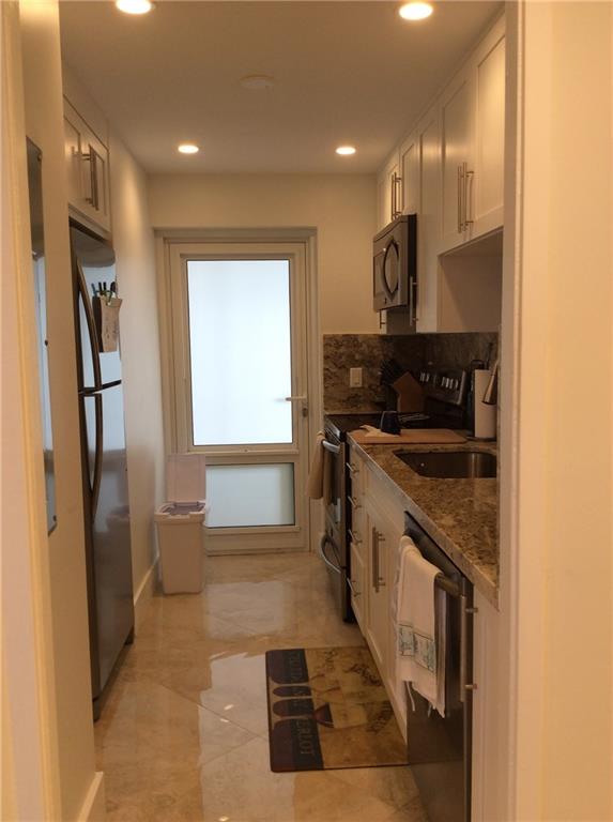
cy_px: 411
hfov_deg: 44.0
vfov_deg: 56.9
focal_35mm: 32
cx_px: 306
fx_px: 758
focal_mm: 3.3
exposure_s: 1/30
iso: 32
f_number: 2.4
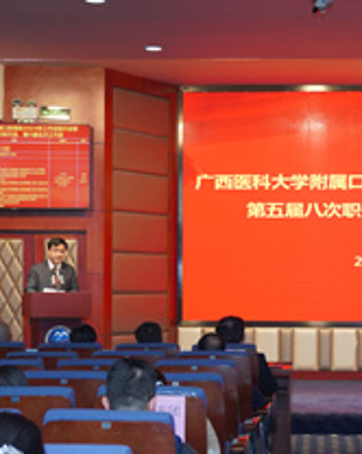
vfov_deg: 19.0
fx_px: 1355
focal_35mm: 101
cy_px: 279
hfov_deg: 15.0
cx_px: 342
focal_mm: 32
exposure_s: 1/100
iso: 1000
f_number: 4
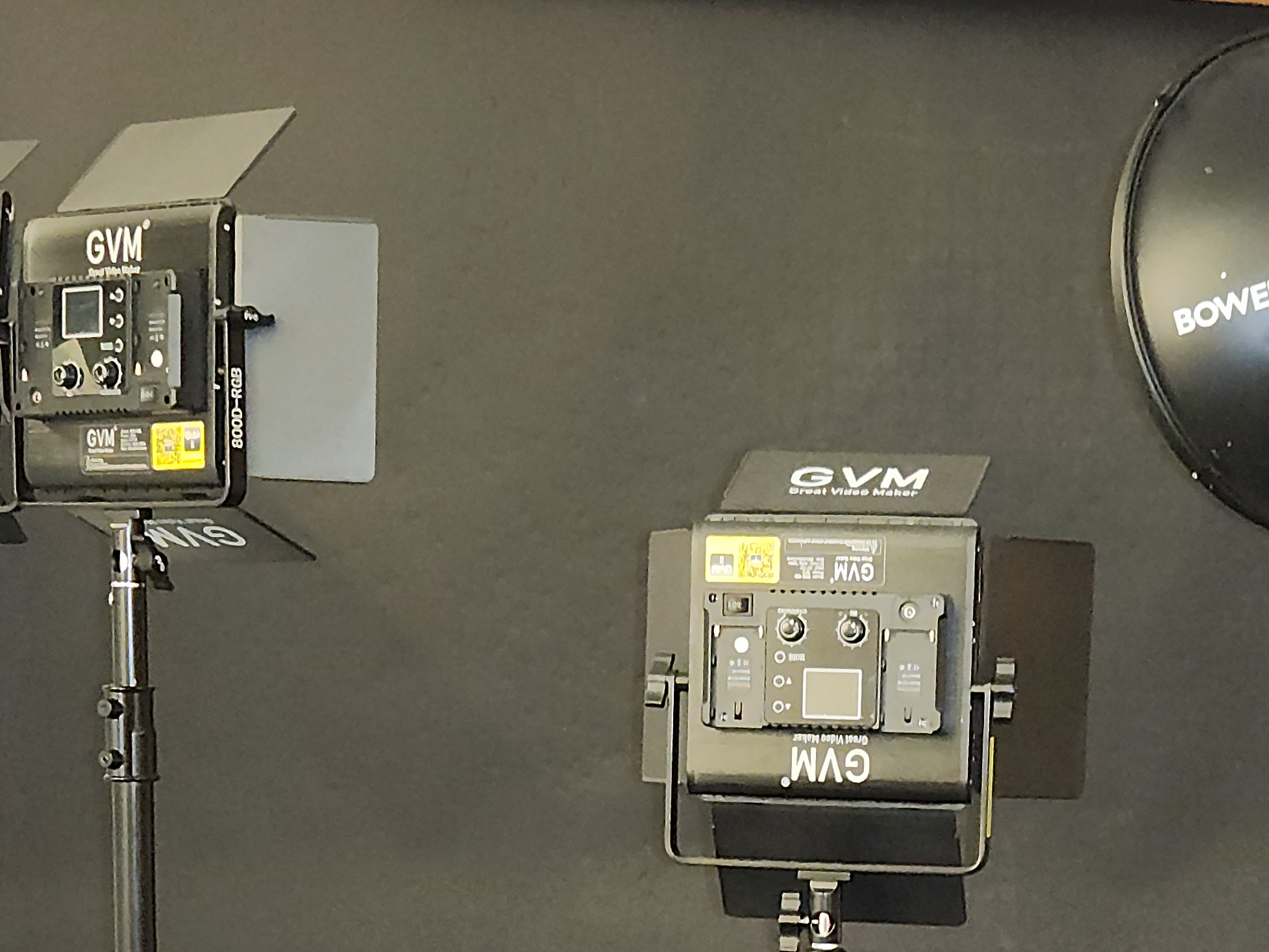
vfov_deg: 14.9
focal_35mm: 96
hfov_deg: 20.3
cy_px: 1124
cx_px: 946
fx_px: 3519
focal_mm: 5.4
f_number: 1.8
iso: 160
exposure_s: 1/10
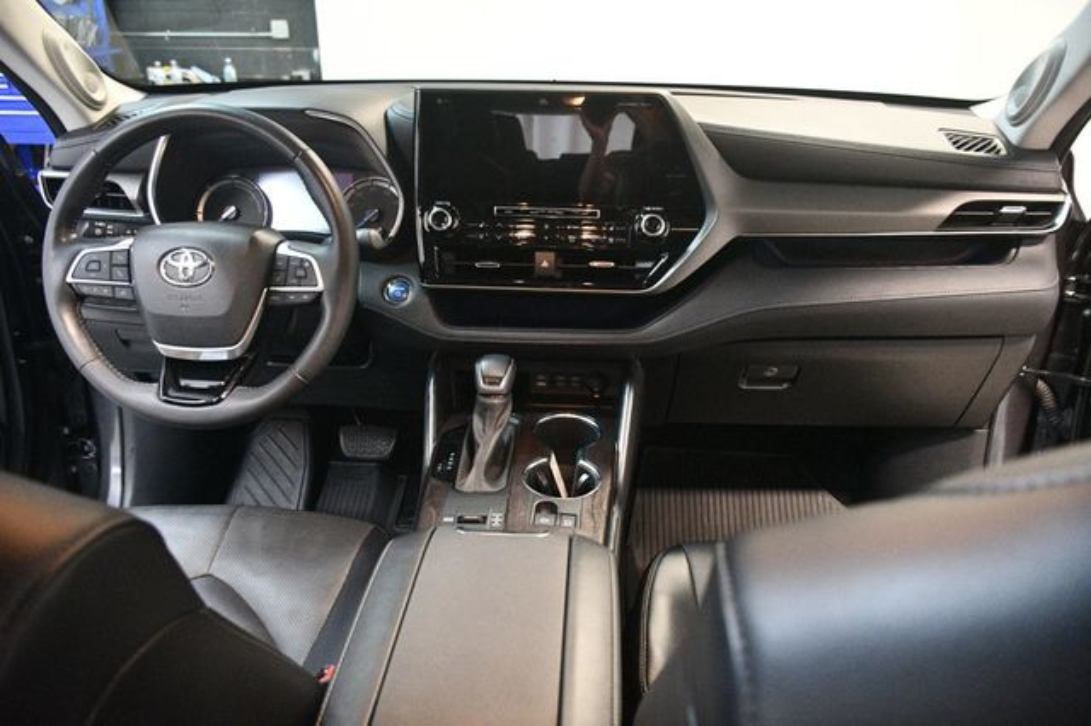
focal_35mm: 27
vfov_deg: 47.9
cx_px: 546
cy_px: 363
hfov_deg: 67.4
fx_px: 818
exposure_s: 1/60
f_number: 3.5
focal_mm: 18
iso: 5600
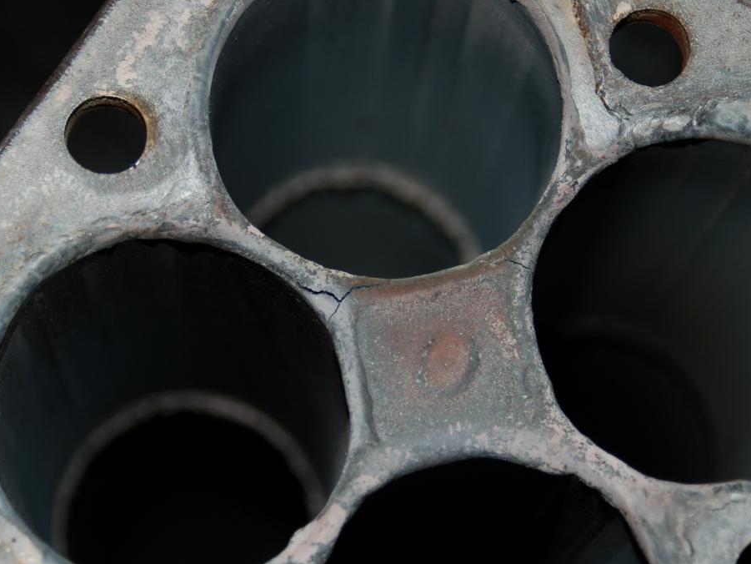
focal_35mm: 131
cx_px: 338
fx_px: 2842
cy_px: 282
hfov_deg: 15.0
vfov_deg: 11.3
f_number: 5.6
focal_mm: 80
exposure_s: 1/125
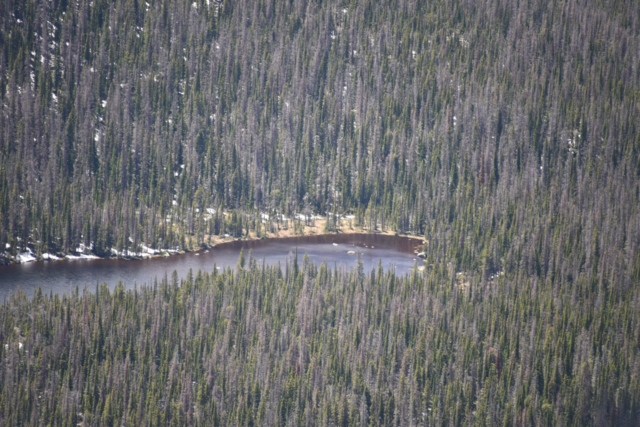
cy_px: 214
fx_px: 5334
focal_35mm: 300
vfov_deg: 4.6
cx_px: 320
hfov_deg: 6.9
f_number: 5.6
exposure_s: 1/640
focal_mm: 300
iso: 400
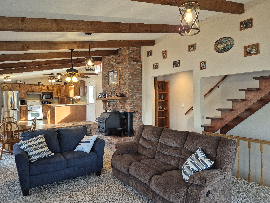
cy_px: 102
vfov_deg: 58.9
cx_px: 135
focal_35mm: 23
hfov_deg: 73.9
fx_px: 179
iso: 200
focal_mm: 5.4
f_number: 1.8
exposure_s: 1/120
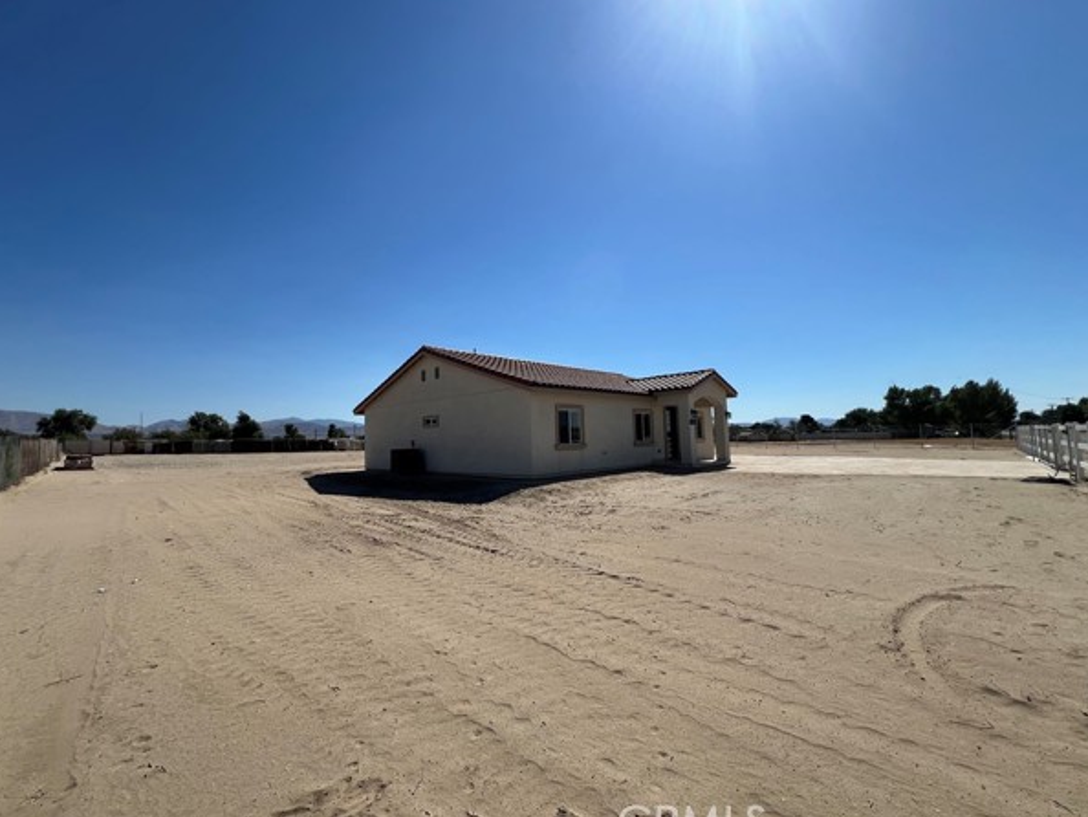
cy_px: 408
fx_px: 440
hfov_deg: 102.0
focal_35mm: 14
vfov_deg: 85.7
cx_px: 546
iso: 32
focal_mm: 1.57
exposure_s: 1/3215
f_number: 1.8
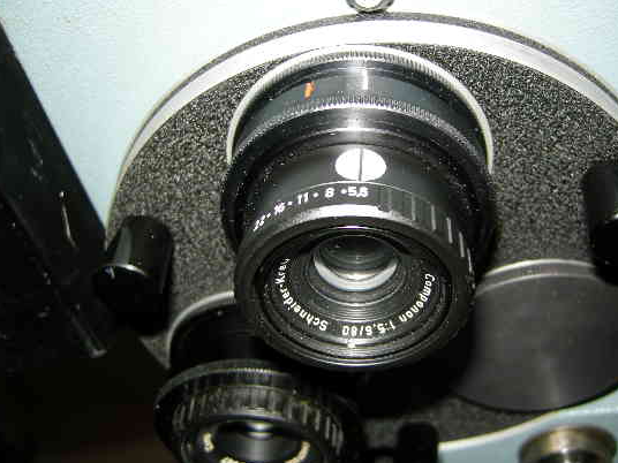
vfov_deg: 33.6
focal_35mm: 43
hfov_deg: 43.7
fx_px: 768
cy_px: 257
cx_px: 356
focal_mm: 7.5
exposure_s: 1/60
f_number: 2.7
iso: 64
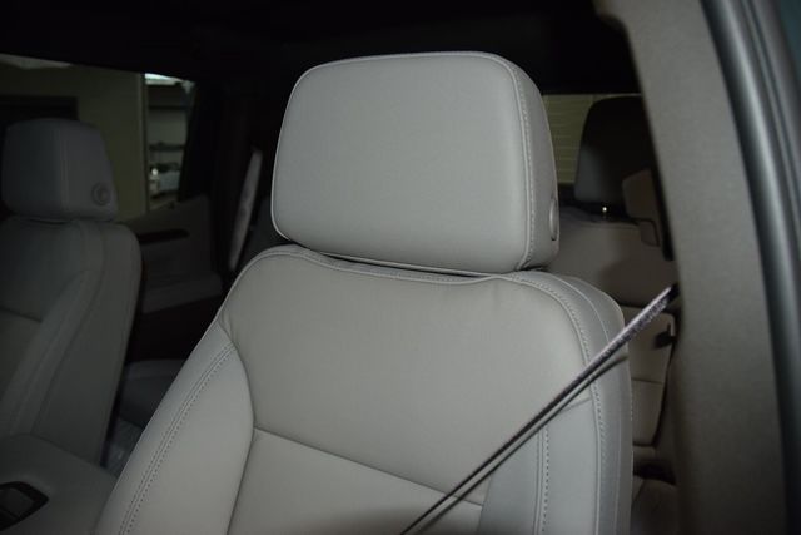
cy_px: 268
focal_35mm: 27
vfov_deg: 48.0
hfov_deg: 67.4
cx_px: 400
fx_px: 601
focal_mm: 18
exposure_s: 1/125
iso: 1000
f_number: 3.5
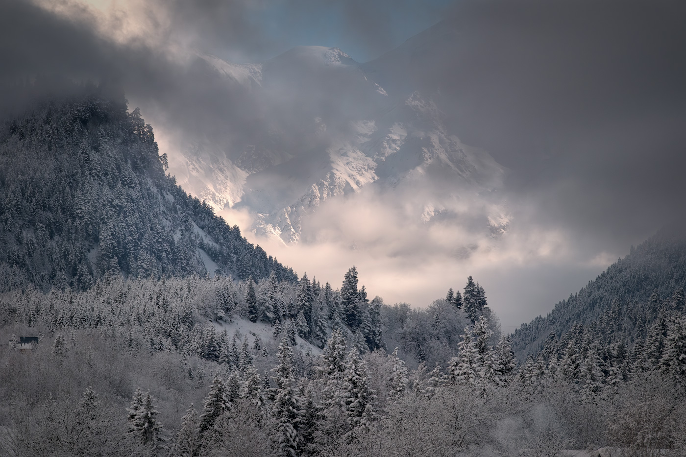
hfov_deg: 9.8
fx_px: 4001
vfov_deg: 6.5
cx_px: 343
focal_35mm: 210
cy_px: 228
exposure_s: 1/1250
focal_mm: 140
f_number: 11
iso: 500
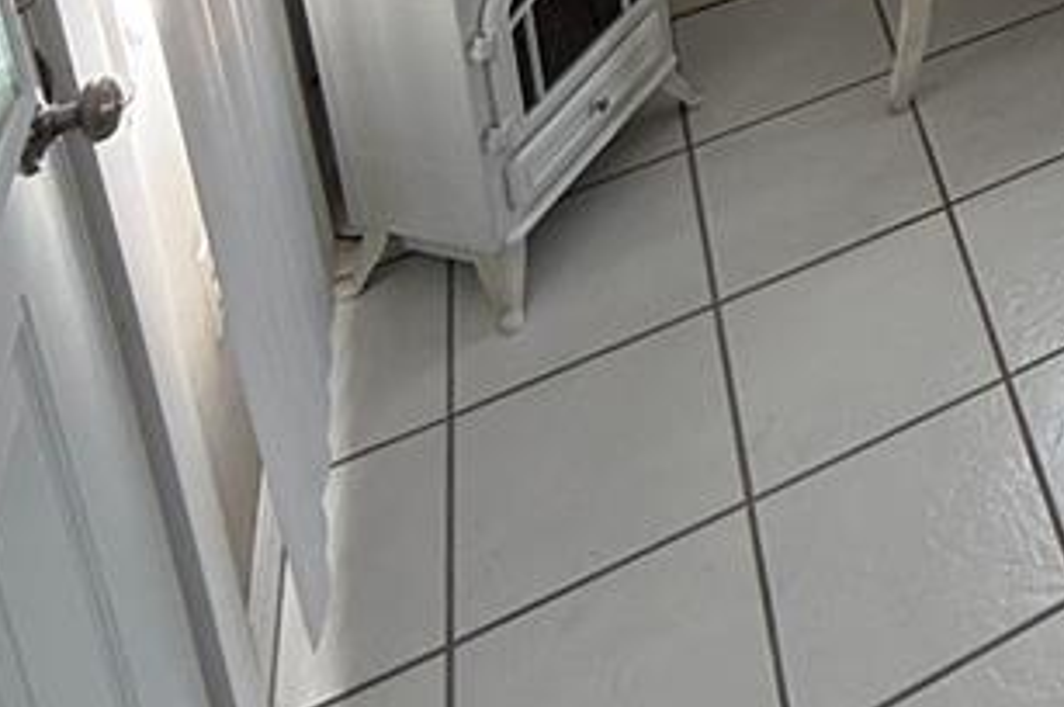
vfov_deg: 16.5
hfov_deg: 27.4
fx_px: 1683
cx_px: 1483
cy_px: -787
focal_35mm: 57
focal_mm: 2.22
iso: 64
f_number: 2.2
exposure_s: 1/105
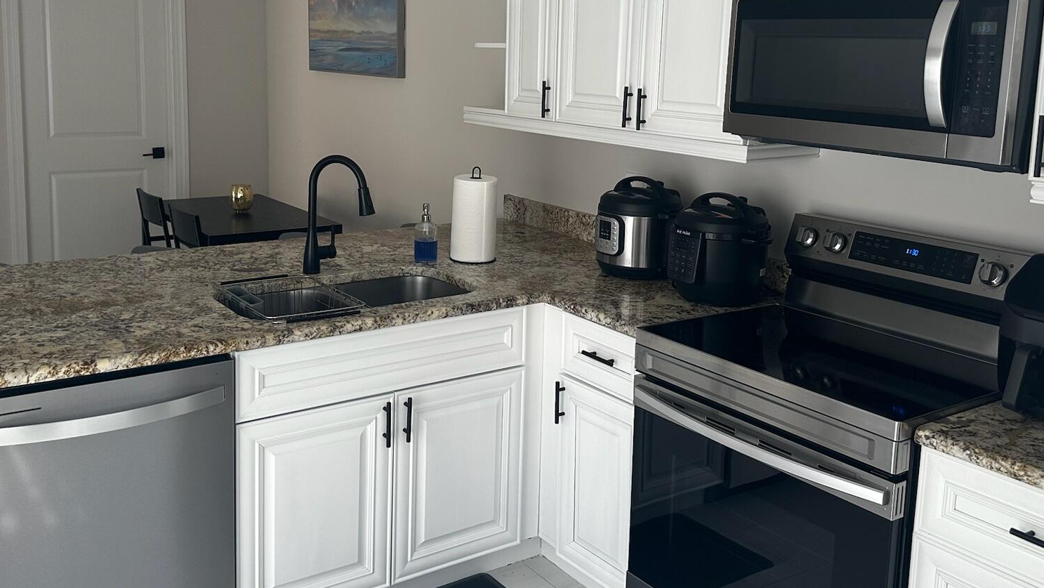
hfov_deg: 55.2
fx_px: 997
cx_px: 481
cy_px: 189
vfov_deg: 32.5
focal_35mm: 36
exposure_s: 1/121
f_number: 1.78
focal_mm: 6.86
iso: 125
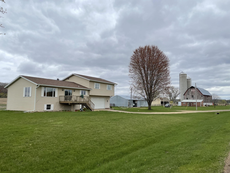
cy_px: 86
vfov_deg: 53.1
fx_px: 173
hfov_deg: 67.3
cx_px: 115
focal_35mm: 26
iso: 32
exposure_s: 1/2020
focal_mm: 4.2
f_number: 1.6
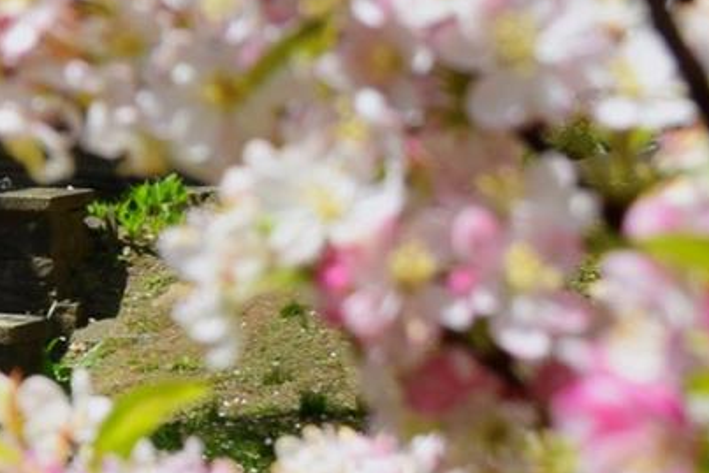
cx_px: -1080
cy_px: -433
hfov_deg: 9.2
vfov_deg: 6.7
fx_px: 3901
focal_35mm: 198
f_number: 10
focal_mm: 26
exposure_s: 1/400
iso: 200
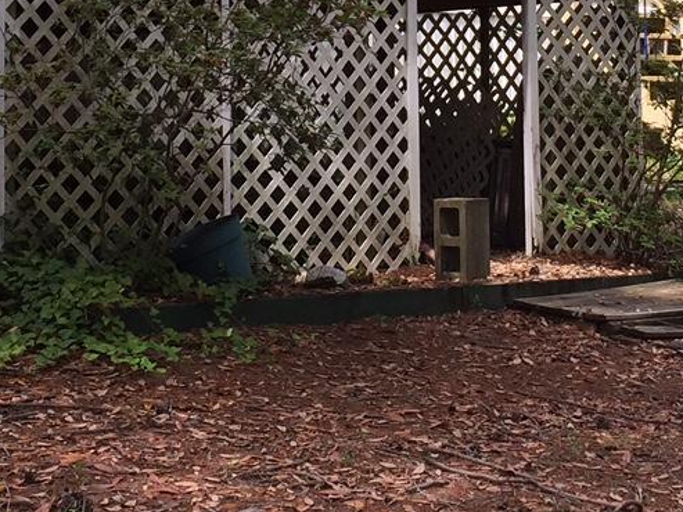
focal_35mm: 96
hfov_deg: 20.4
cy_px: -68
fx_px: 1895
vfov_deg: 15.0
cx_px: 360
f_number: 2.2
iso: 32
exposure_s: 1/399
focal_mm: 4.15
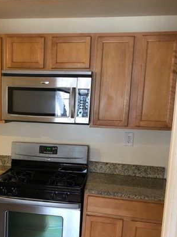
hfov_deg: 30.7
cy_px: 164
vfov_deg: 40.6
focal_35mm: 46
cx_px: 36
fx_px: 314
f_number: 1.8
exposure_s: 1/12
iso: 100
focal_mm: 4
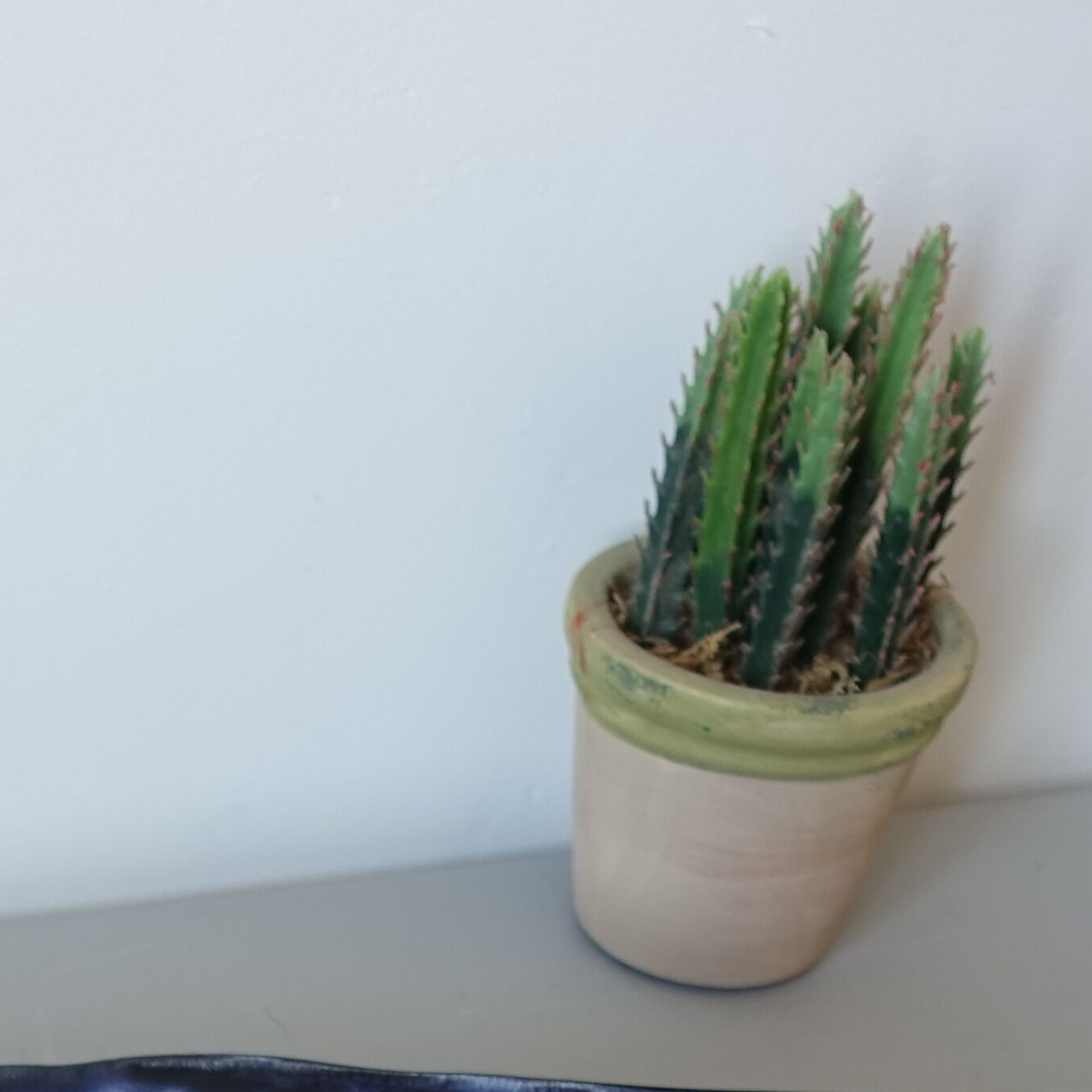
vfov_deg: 19.8
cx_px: -146
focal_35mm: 82
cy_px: 1342
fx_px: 2927
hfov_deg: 20.1
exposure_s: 1/60
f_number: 2
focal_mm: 8.8
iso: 125
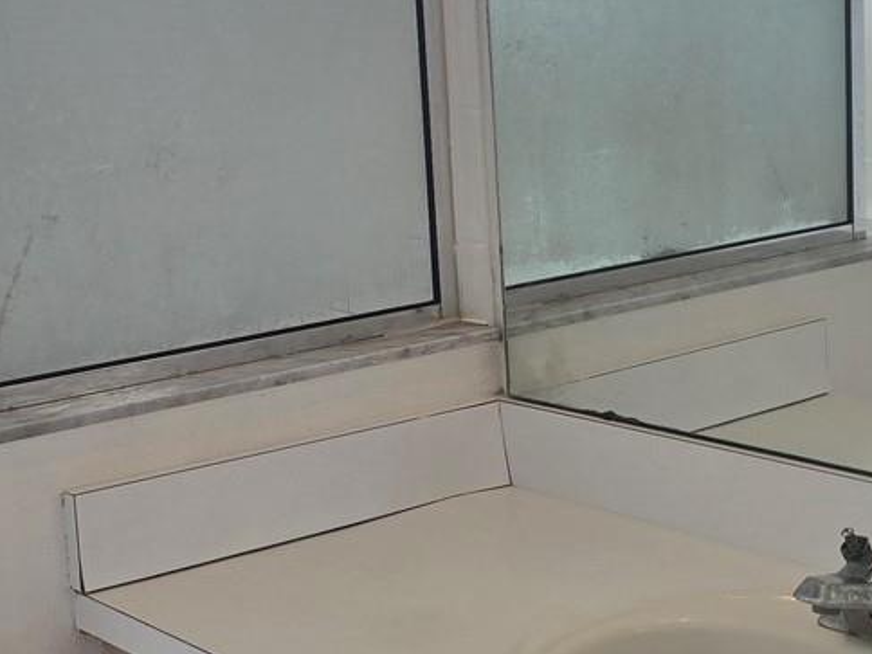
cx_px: 517
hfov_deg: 25.6
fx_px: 1914
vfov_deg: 19.4
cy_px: 355
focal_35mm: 76
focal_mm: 6.3
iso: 80
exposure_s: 1/120
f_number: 1.7
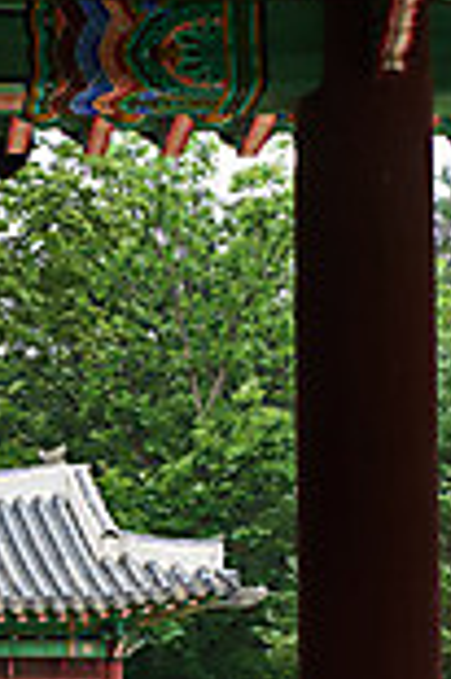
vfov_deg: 21.5
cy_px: 605
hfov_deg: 14.3
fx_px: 1751
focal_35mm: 93
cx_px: -72
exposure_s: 1/1000
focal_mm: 36
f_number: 3.5
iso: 400
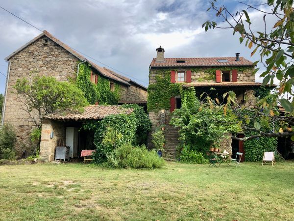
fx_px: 238
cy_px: 110
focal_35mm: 28
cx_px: 147
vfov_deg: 49.7
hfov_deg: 63.4
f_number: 1.8
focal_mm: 4
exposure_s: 1/750
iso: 20
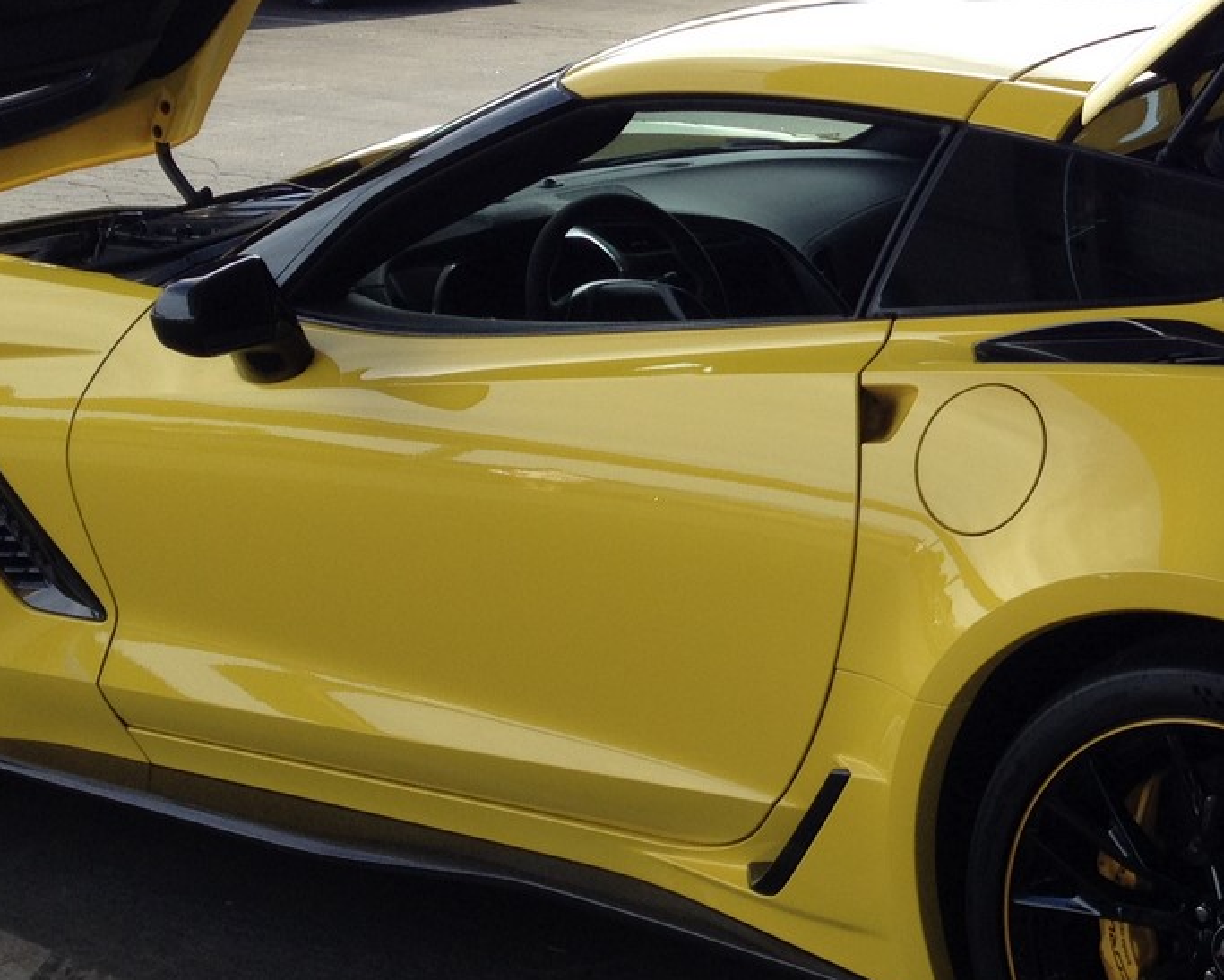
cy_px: 382
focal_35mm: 80
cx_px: 1283
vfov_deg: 19.2
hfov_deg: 22.7
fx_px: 2899
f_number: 2.4
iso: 50
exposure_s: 1/319
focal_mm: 4.28
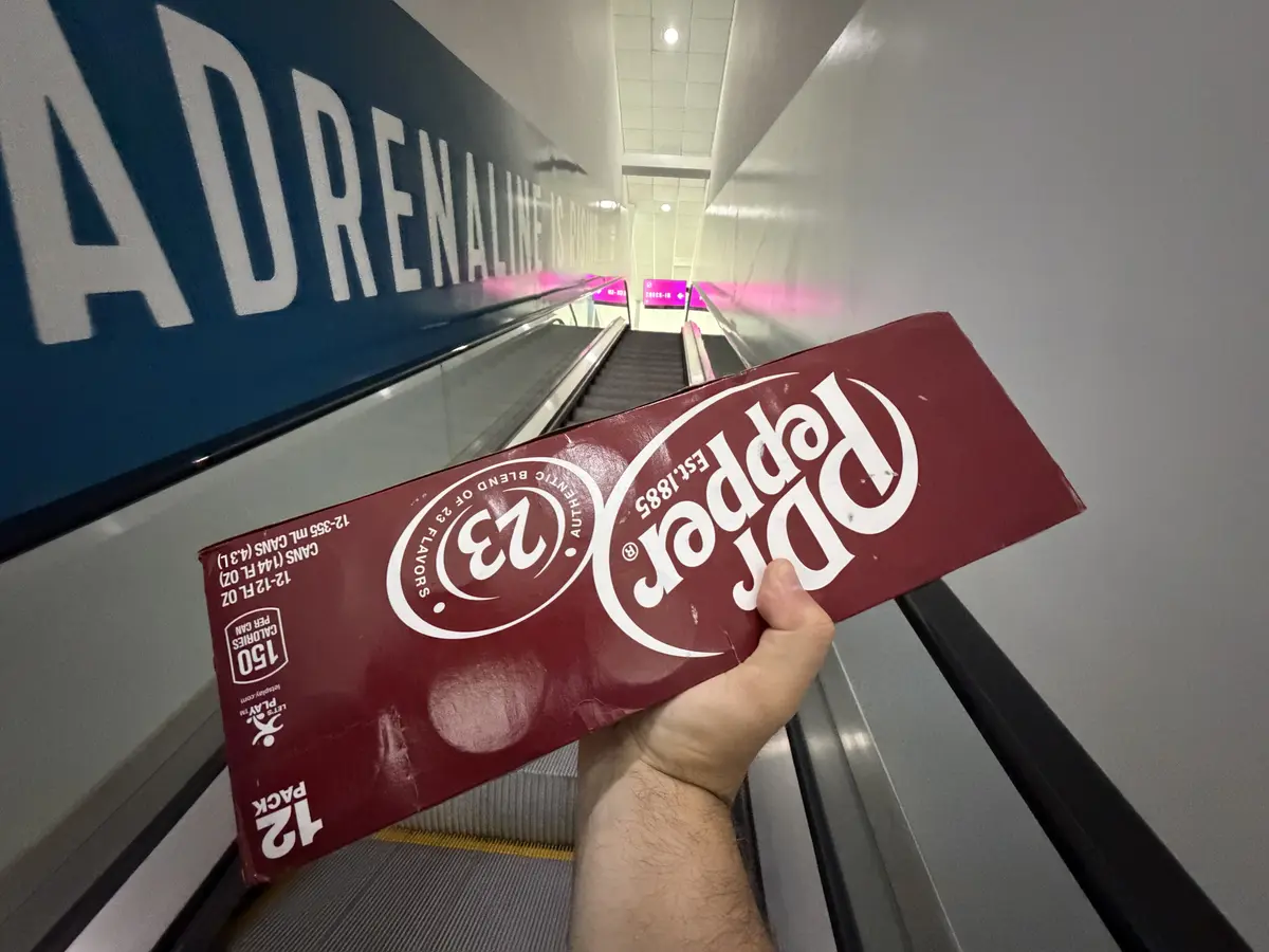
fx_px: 513
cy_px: 476
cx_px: 634
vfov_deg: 85.7
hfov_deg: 102.1
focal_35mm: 14
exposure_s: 1/60
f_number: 2.2
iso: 1250
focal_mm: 2.22
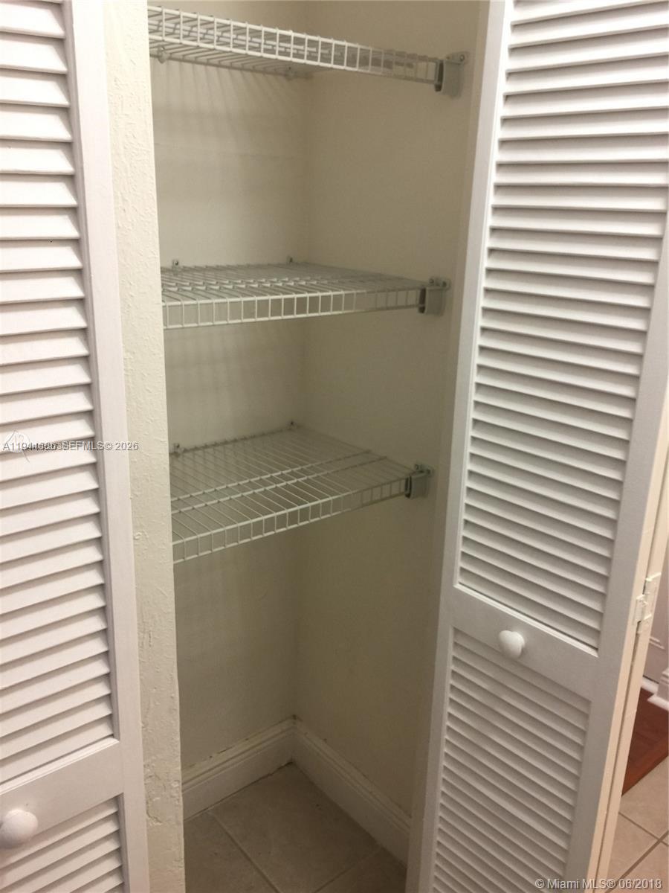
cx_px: 334
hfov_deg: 48.2
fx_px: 747
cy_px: 446
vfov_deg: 61.7
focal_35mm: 29
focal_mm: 4.15
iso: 40
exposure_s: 1/15
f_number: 2.2
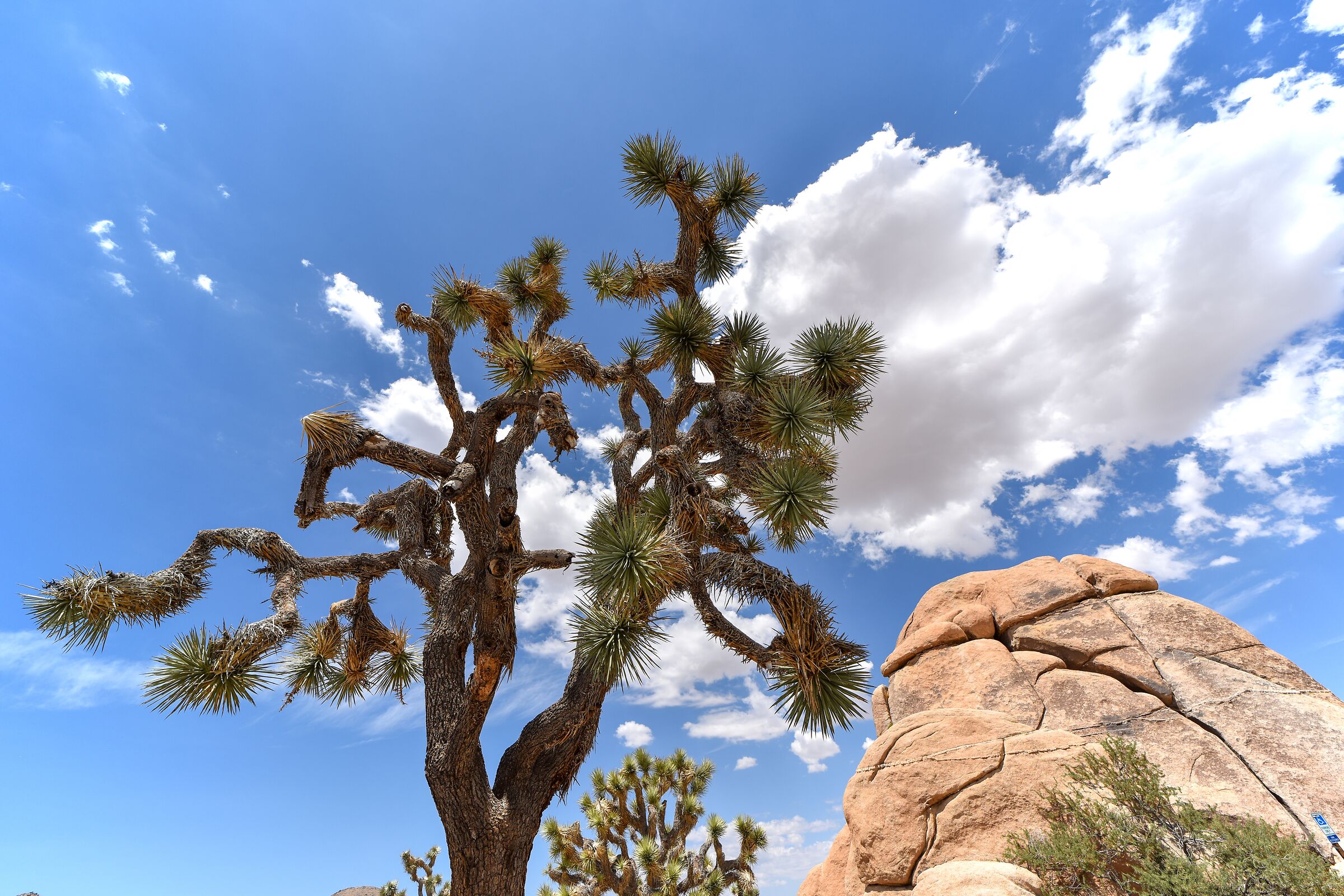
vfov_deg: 81.2
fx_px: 523
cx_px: 672
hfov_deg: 104.3
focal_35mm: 14
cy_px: 448
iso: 160
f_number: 6.3
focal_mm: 14
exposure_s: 1/1250
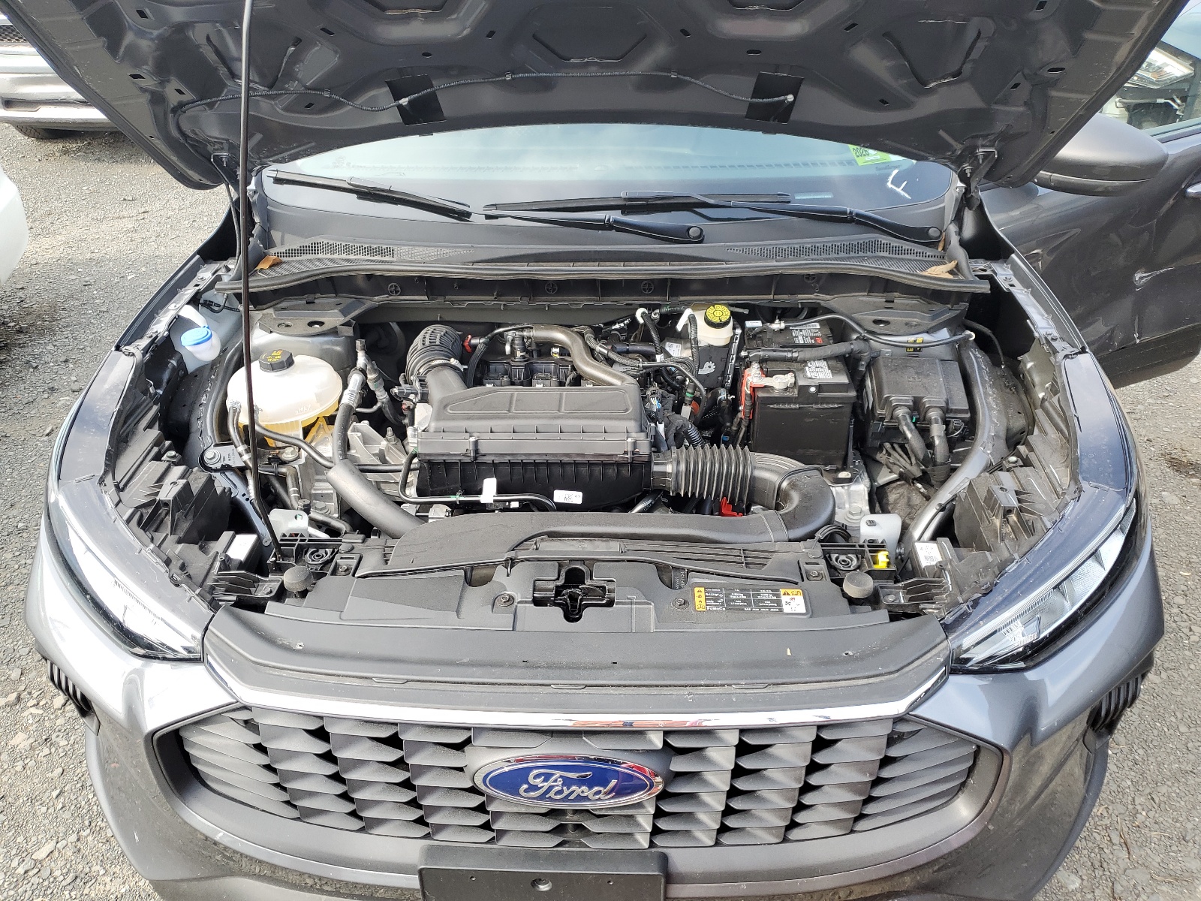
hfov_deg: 67.3
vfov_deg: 53.1
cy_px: 450
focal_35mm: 26
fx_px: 902
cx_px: 600
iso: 50
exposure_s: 1/323
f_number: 1.5
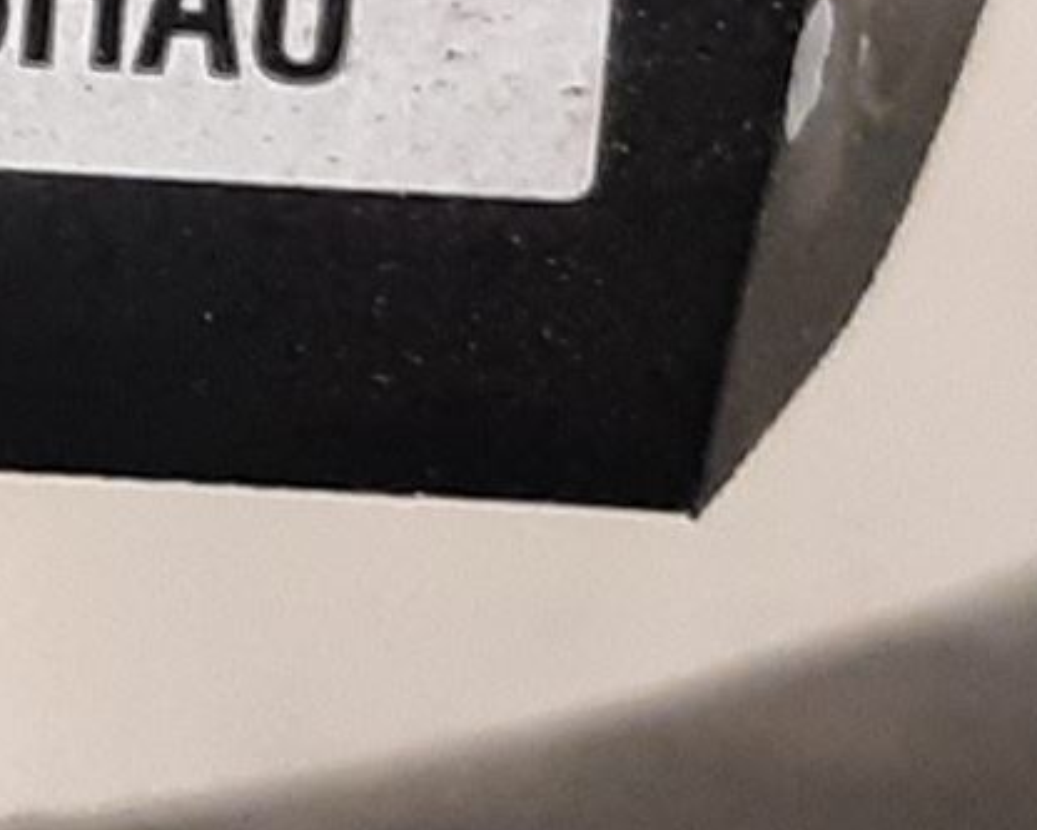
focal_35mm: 125
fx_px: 3837
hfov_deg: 13.7
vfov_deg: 12.1
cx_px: -845
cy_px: -120
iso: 250
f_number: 1.7
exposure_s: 1/33
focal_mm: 3.93
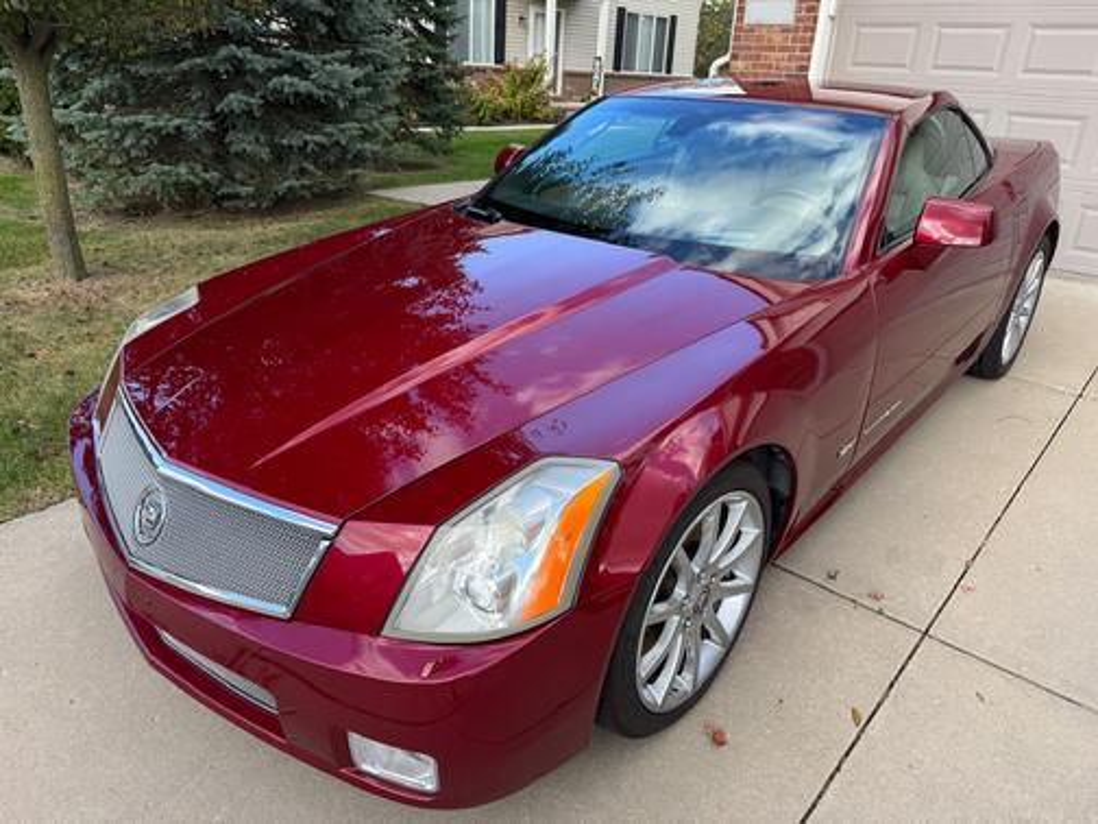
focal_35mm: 24
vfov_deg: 56.8
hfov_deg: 71.6
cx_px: 549
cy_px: 412
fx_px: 761
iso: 80
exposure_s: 1/553
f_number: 1.78
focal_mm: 6.76
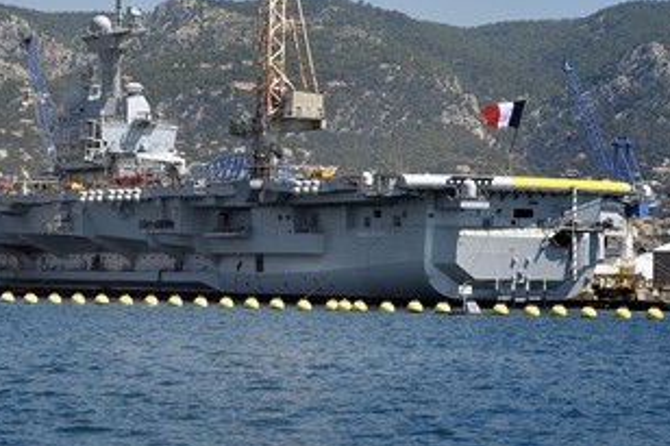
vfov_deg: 11.8
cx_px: 235
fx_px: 2158
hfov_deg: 17.6
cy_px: 157
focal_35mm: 116
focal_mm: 85
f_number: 9
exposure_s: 1/500
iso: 200
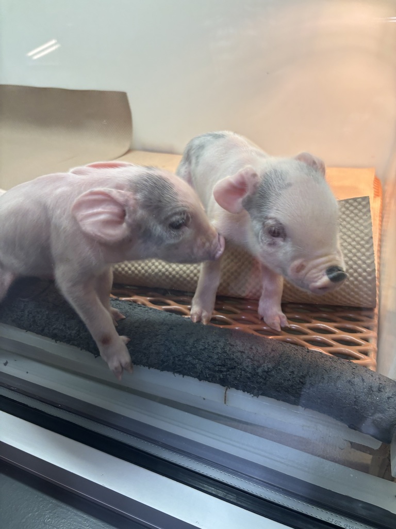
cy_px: 264
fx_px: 397
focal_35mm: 26
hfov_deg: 53.1
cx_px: 198
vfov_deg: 67.3
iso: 100
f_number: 1.6
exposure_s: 1/60
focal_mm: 5.96
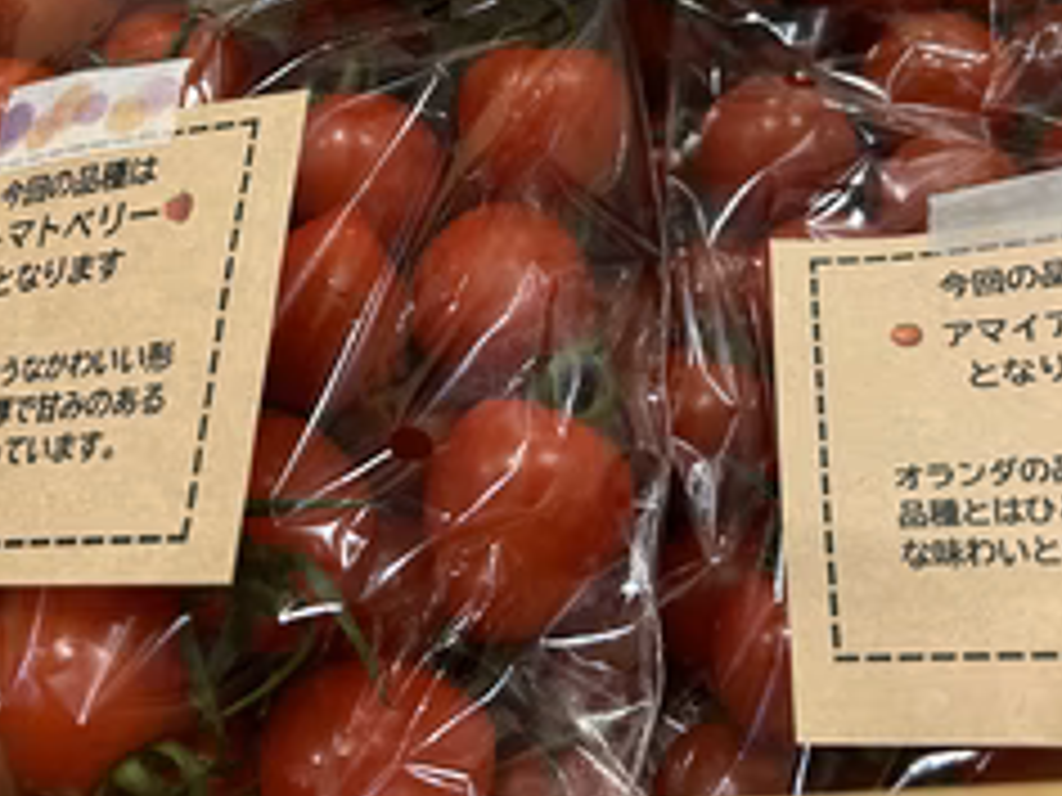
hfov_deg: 42.9
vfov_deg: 31.9
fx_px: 1350
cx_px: 486
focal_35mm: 44
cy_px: 139
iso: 125
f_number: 1.5
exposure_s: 1/70
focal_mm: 5.7
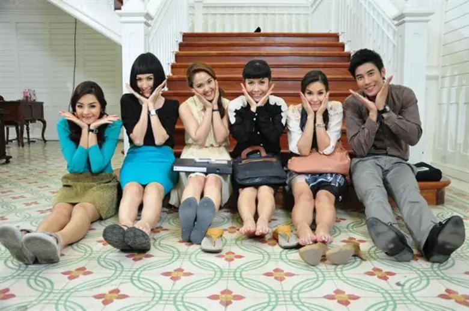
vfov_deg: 41.6
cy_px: 156
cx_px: 234
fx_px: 410
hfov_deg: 59.6
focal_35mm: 32
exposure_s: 1/125
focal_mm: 21
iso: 2000
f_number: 4
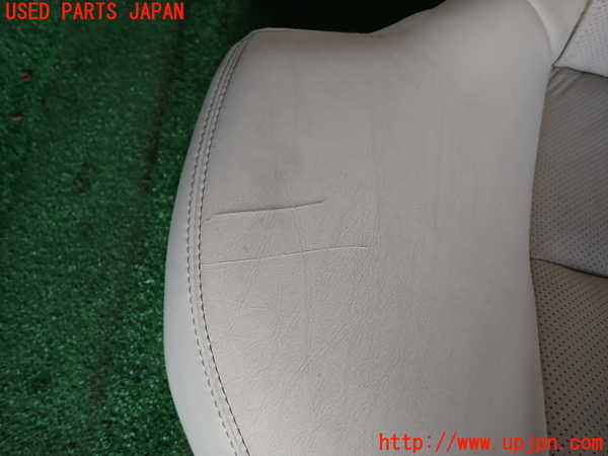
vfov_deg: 54.9
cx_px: 304
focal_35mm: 25
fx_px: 439
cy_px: 228
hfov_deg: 69.4
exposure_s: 1/80
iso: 100
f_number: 2
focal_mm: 4.5
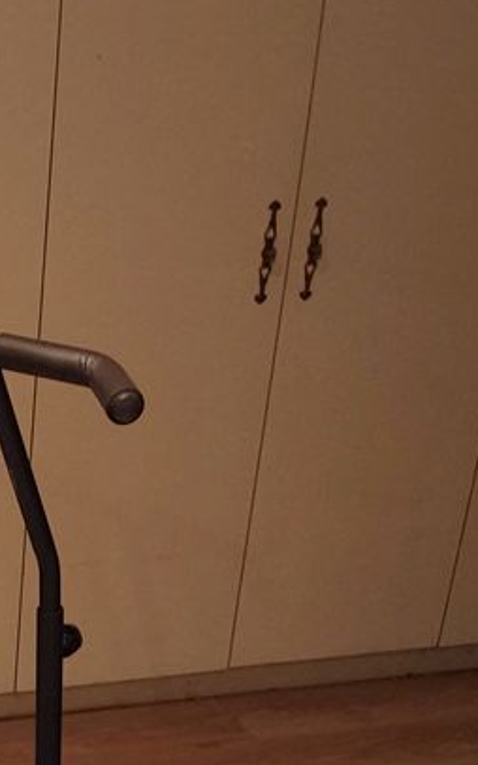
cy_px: 823
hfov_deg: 16.5
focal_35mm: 73
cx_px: -209
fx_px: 1523
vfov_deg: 26.2
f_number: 1.9
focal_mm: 2.91
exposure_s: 1/33
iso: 250
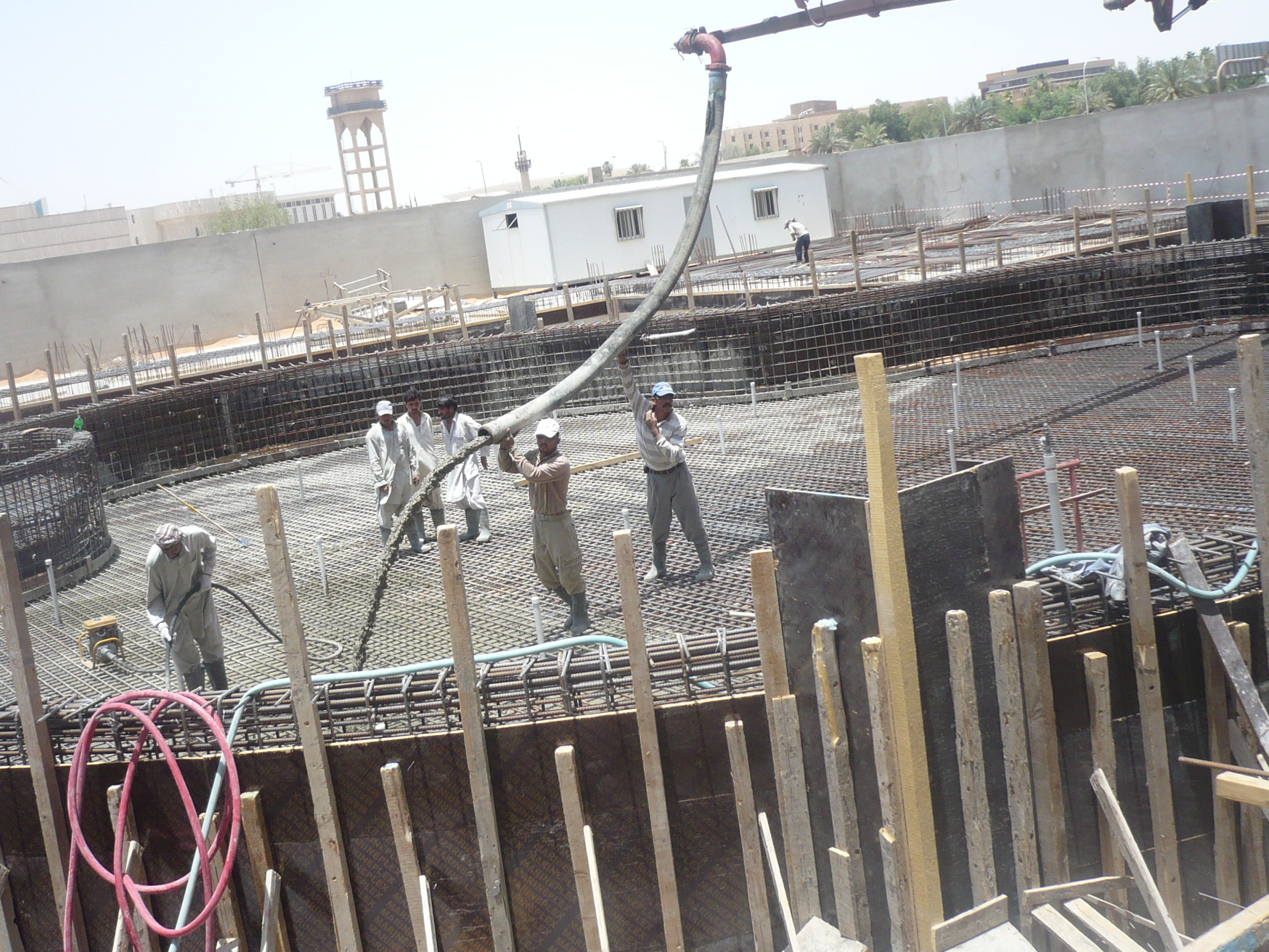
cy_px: 428
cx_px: 566
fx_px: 1503
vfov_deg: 35.1
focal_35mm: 41
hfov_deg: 45.7
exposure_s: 1/800
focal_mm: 5.8
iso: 100
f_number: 2.8
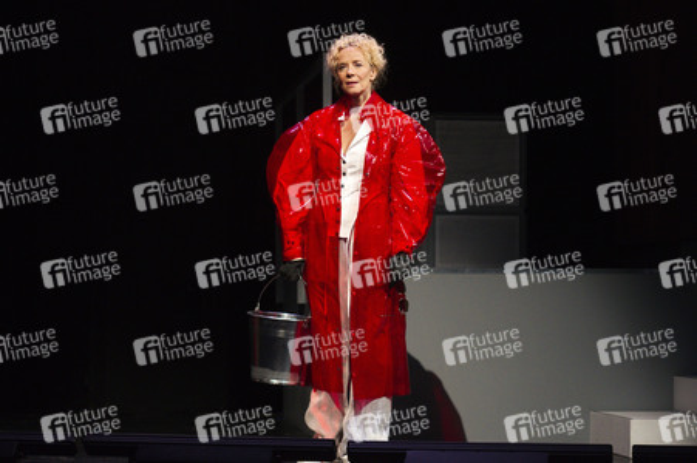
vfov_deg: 15.9
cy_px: 232
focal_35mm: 86
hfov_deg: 23.7
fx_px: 1664
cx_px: 348
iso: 1600
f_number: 5
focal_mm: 86
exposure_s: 1/100
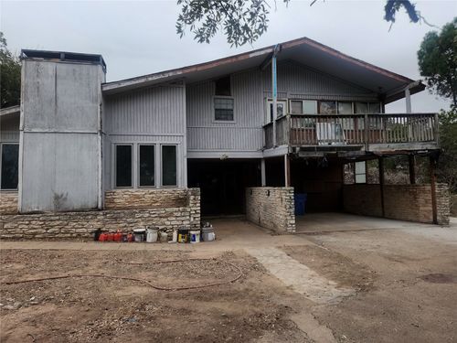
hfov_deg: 73.9
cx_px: 228
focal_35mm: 23
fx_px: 304
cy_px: 172
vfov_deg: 58.9
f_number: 1.8
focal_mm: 5.4
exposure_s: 1/415
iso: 20
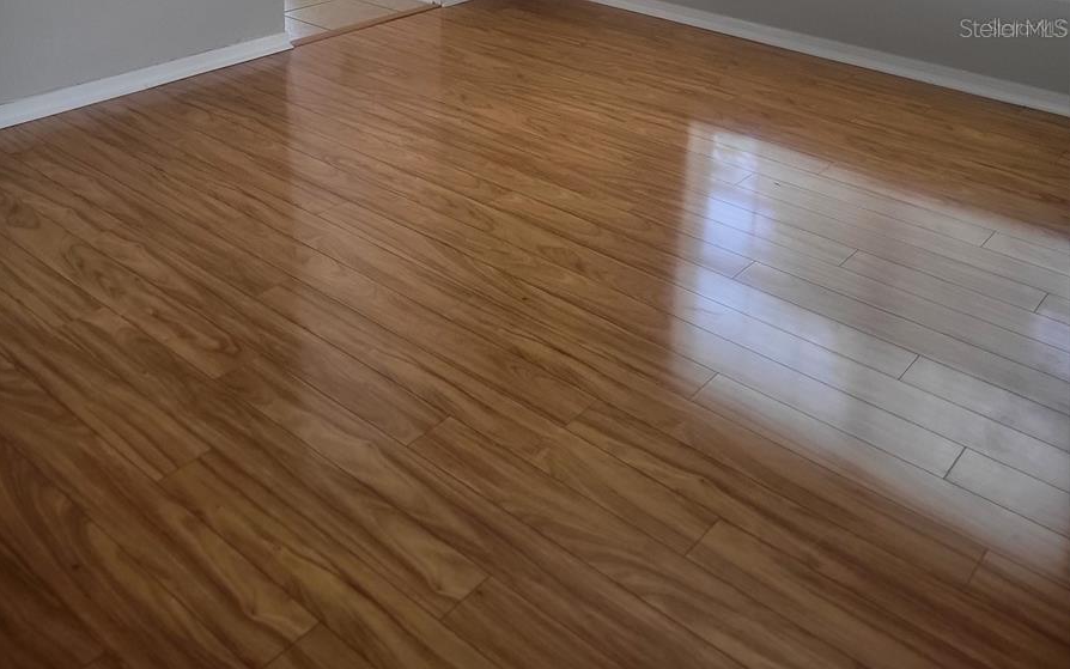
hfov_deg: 52.7
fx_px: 1079
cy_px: 28
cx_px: 534
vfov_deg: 32.2
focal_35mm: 37
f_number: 1.8
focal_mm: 5.4
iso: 125
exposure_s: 1/120
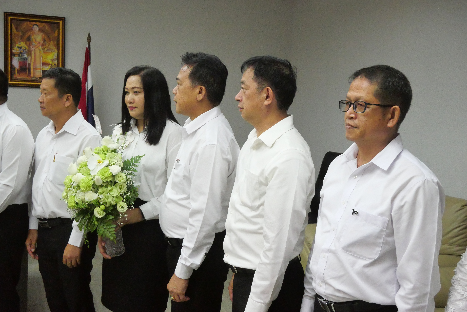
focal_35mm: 41
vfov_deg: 32.7
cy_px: 156
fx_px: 532
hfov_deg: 47.4
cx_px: 234
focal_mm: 20
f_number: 6.3
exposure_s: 1/250
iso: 6400
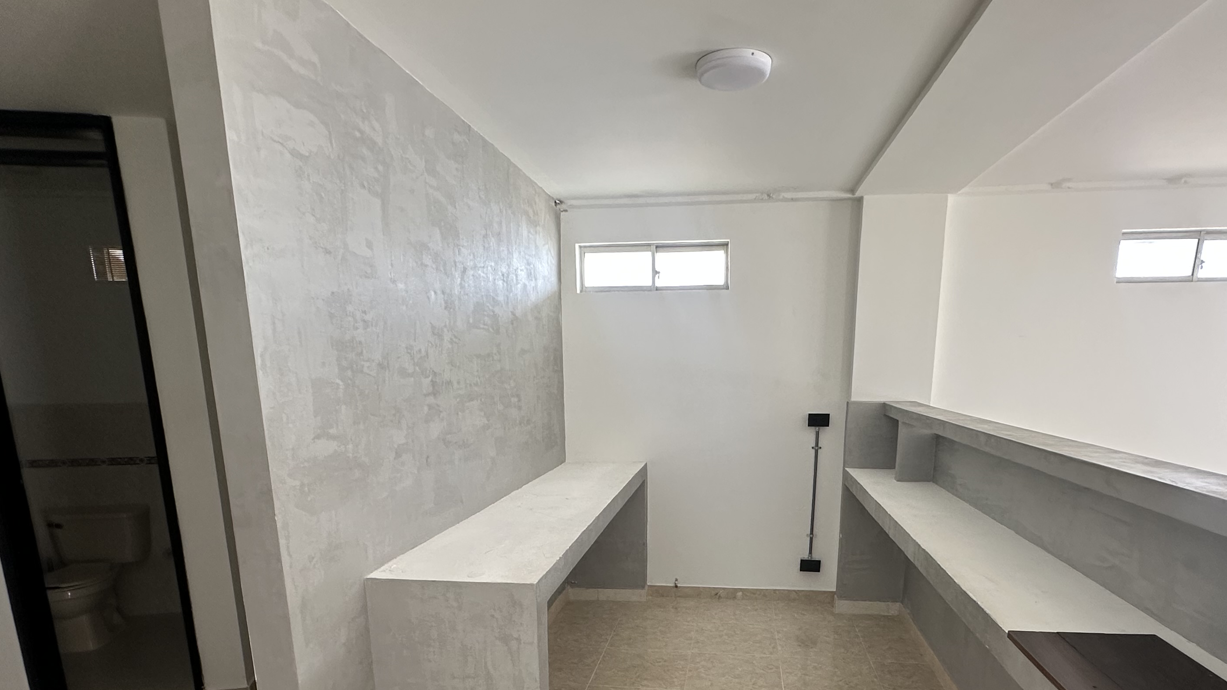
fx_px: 716
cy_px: 529
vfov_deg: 49.1
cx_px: 638
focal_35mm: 22
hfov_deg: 81.2
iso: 125
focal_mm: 2.22
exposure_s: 1/99
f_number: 2.2
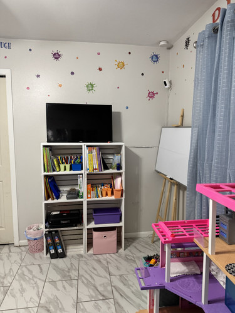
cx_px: 118
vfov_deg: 71.6
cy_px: 156
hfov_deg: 56.8
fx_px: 217
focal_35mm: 24
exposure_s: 1/60
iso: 400
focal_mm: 6.76
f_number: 1.78
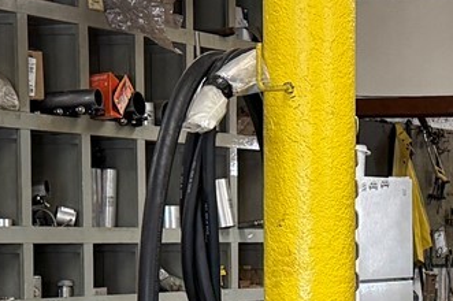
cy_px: 363
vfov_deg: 9.3
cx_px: 464
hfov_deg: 13.9
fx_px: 1823
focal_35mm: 145
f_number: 1.78
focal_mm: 6.76
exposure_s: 1/120
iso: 400
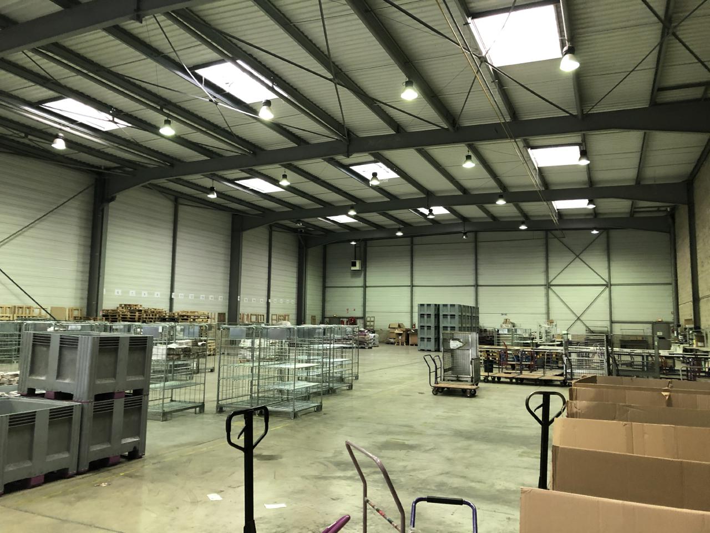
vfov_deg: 49.7
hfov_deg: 63.4
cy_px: 266
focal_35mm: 28
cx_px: 355
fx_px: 574
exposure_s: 1/17
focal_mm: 3.99
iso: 80
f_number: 1.8
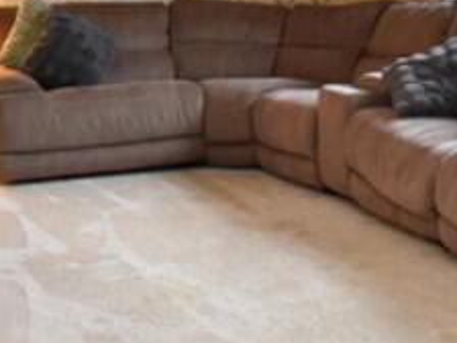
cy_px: -18
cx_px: 424
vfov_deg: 21.3
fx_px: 871
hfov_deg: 28.1
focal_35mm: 66
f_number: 3.5
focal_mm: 10
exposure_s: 1/125
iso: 1100
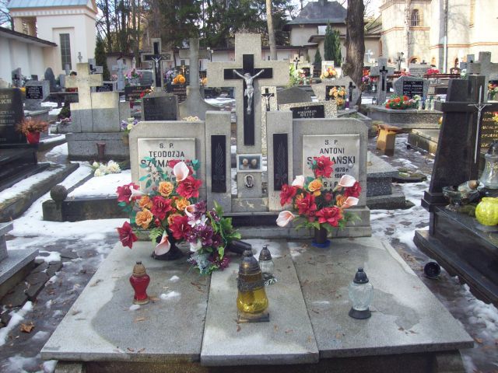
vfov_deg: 39.7
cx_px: 249
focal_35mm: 36
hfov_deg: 51.4
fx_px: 518
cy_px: 186
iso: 80
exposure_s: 1/154
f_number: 2.7
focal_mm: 6
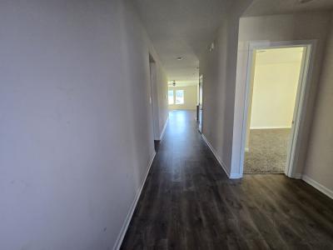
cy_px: 125
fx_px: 125
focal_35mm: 13
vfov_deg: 89.9
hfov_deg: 106.2
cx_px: 166
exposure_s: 1/60
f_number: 2.2
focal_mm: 2.2
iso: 125
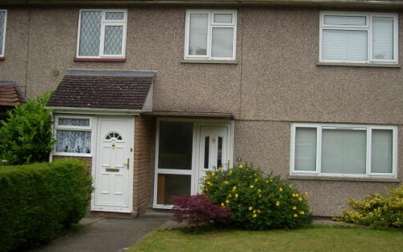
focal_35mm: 47
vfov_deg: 27.3
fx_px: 516
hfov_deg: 42.6
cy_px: 93
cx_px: 227
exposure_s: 1/250
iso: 80
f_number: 3
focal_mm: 6.3
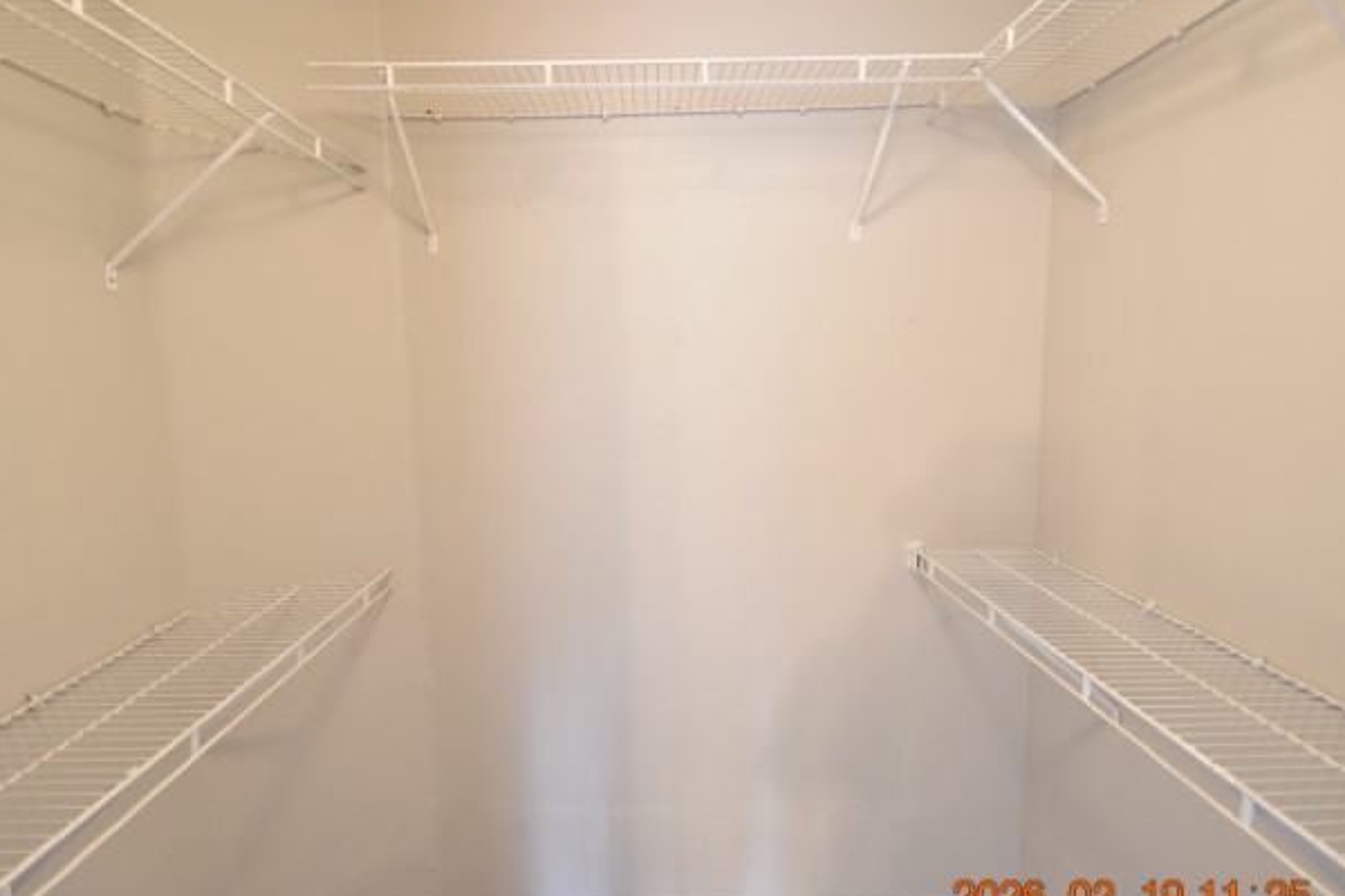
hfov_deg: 90.0
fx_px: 672
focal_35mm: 18
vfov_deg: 67.4
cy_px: 441
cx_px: 657
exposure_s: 1/15
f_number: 3.5
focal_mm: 10
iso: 800
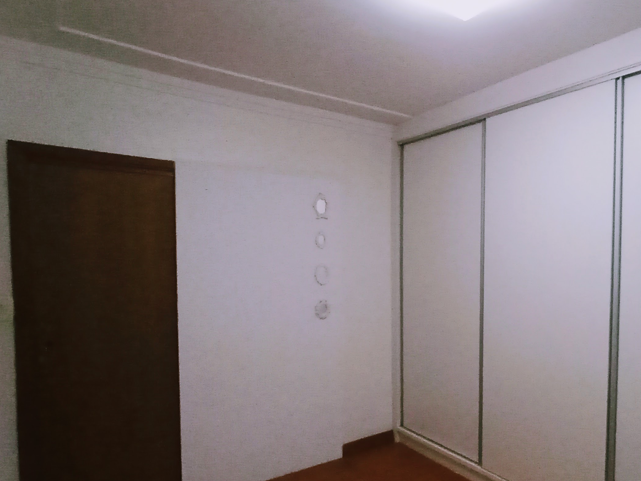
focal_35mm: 25
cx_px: 463
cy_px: 276
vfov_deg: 54.7
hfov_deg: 66.0
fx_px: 463
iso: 1282
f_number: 2.2
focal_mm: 1.65
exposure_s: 1/15
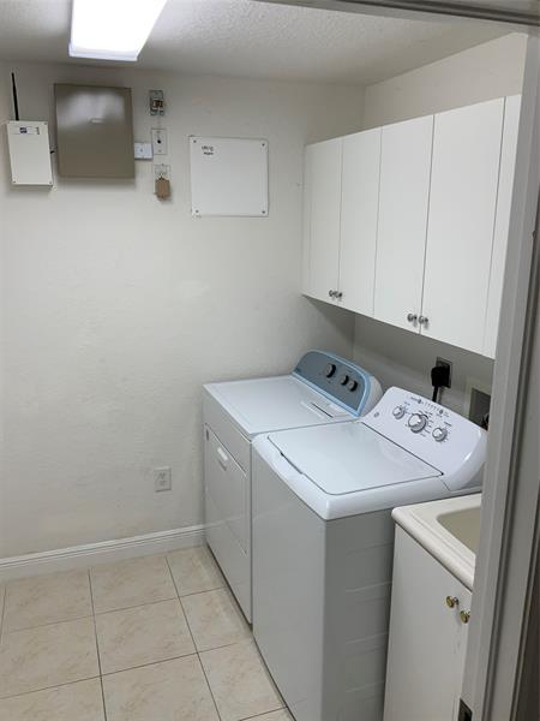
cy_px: 360
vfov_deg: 61.7
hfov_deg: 48.2
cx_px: 270
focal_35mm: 29
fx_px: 603
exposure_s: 1/120
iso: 50
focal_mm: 3
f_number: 1.8
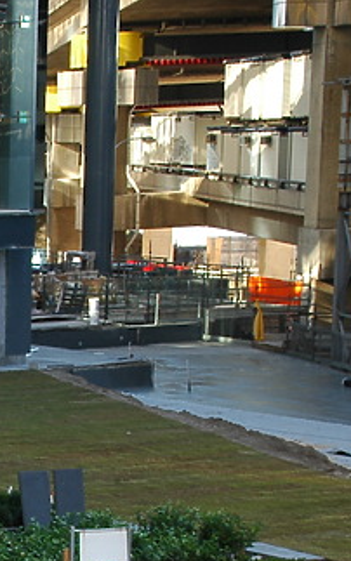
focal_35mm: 136
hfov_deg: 9.3
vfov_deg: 15.2
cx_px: -196
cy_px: 504
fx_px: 2081
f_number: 7.1
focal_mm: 32
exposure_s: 1/60
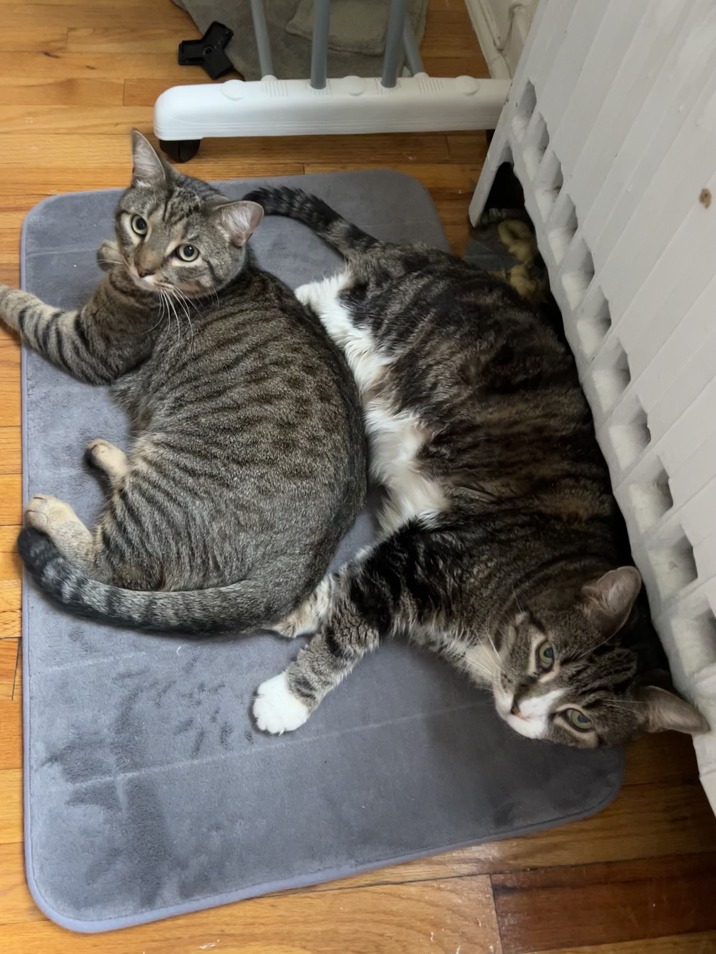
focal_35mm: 26
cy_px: 477
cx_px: 358
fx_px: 717
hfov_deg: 53.1
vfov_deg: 67.3
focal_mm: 5.7
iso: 640
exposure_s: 1/40
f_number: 1.5
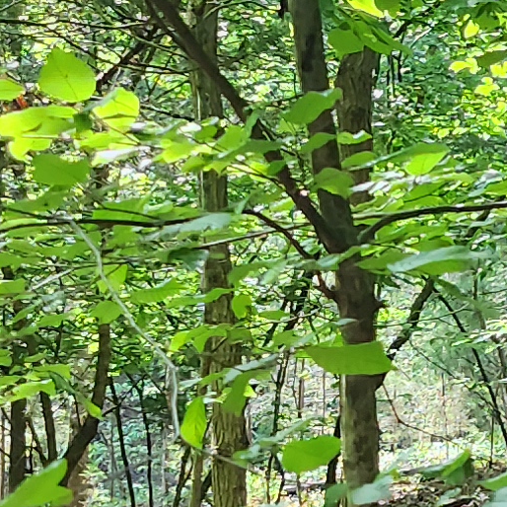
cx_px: 793
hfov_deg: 10.2
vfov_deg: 10.6
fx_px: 2734
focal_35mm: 165
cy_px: 366
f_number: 1.8
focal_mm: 5
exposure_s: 1/180
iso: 100
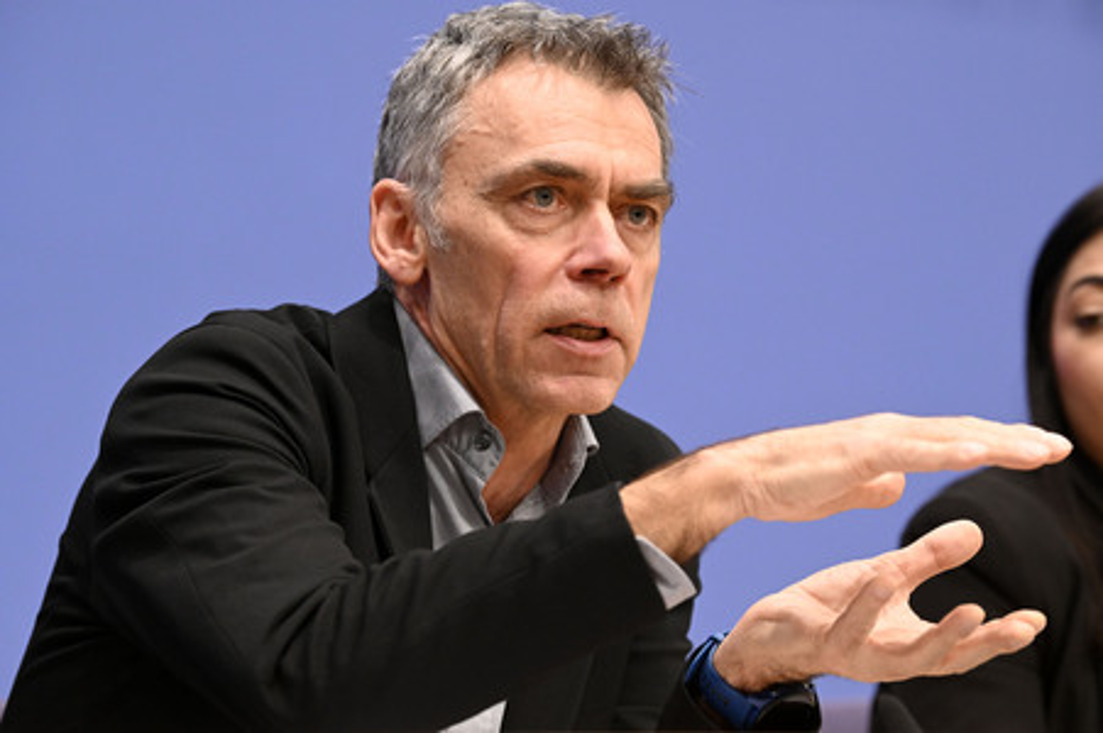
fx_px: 4898
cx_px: 552
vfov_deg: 8.6
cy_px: 366
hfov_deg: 12.8
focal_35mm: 160
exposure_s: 1/500
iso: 5000
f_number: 5
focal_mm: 160
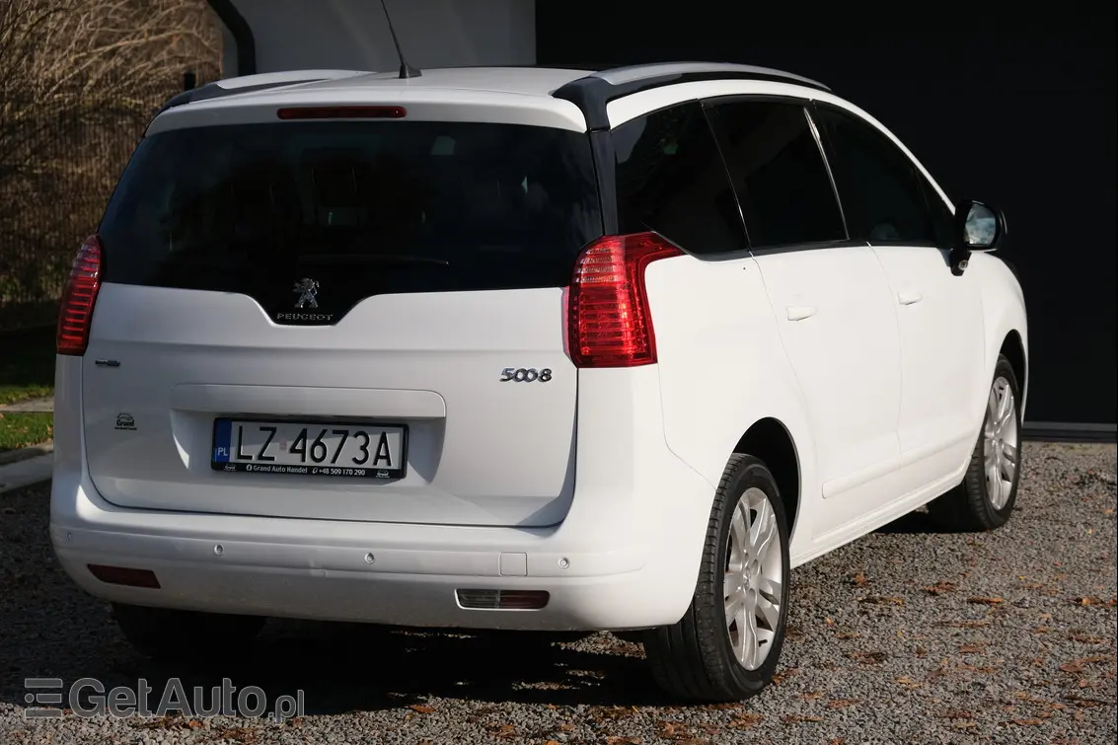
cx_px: 559
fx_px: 2577
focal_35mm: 83
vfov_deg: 16.4
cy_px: 372
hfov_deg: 24.5
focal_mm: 55
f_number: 6.4
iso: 320
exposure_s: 1/1300
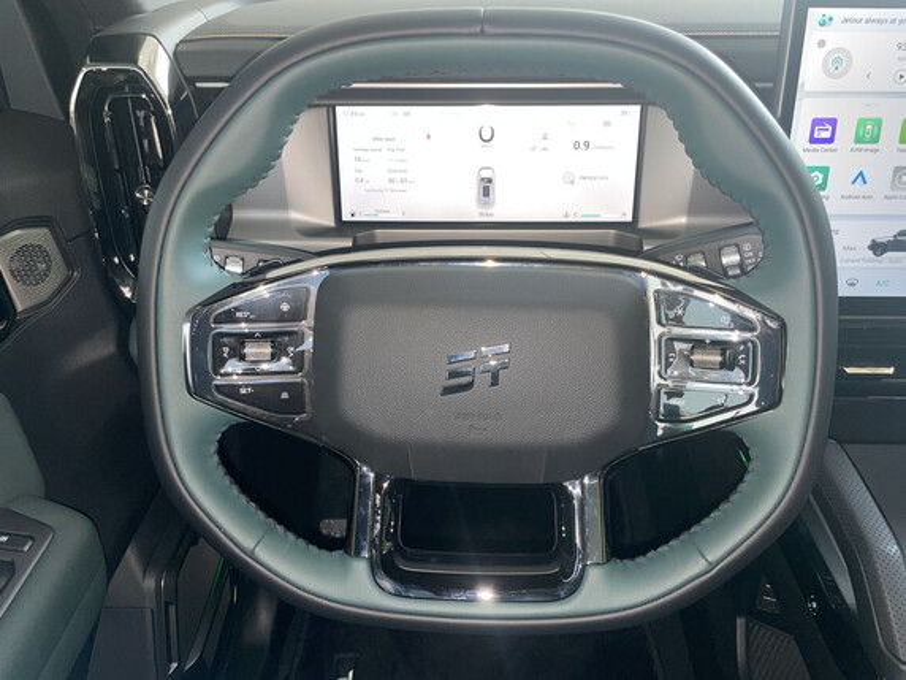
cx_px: 453
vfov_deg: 53.1
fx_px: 680
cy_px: 340
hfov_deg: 67.3
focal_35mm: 26
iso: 50
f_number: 1.6
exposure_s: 1/40
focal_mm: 4.2
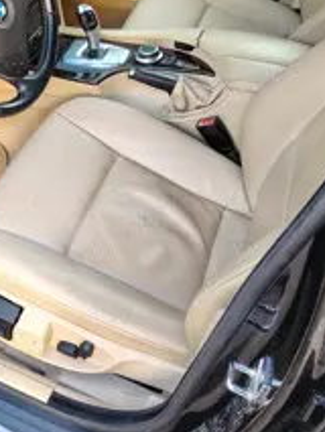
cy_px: 114
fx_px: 563
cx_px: 51
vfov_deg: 41.0
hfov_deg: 31.1
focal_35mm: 45
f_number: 1.75
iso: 313
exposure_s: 1/50
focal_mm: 5.25
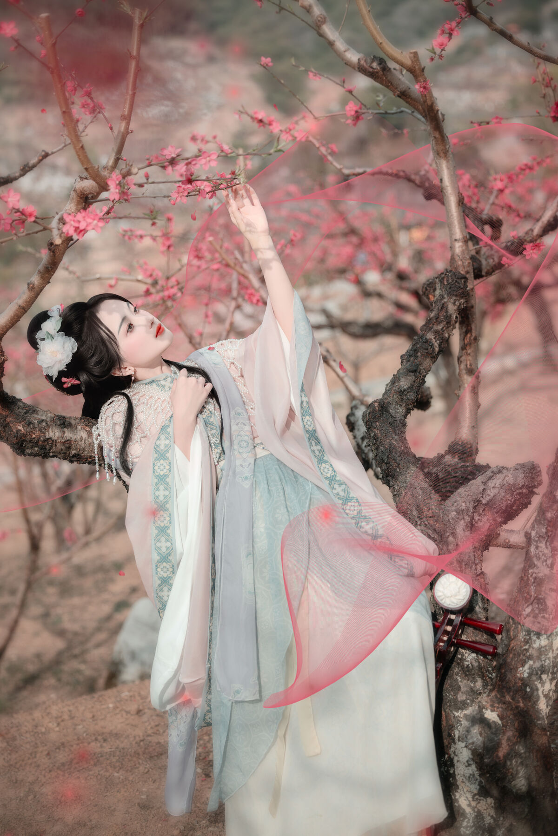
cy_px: 418
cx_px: 279
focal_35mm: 69
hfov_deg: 19.7
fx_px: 1604
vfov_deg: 29.2
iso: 50
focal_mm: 70
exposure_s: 1/800
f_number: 2.8
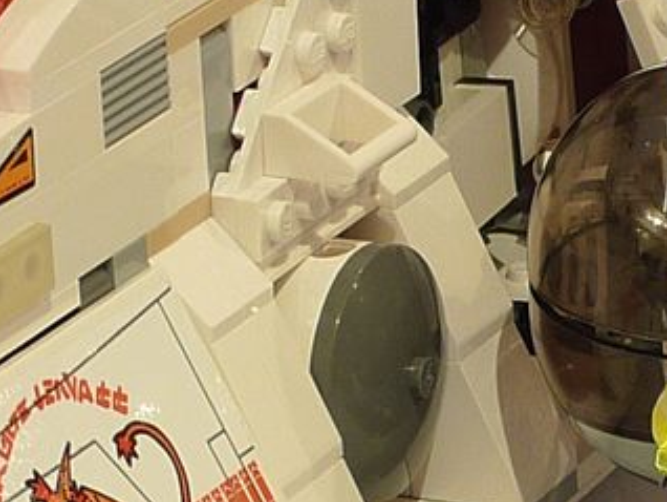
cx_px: 447
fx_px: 5746
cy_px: 63
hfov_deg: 6.6
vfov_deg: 5.0
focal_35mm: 298
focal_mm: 11.1
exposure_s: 2.5
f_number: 4.5
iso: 80
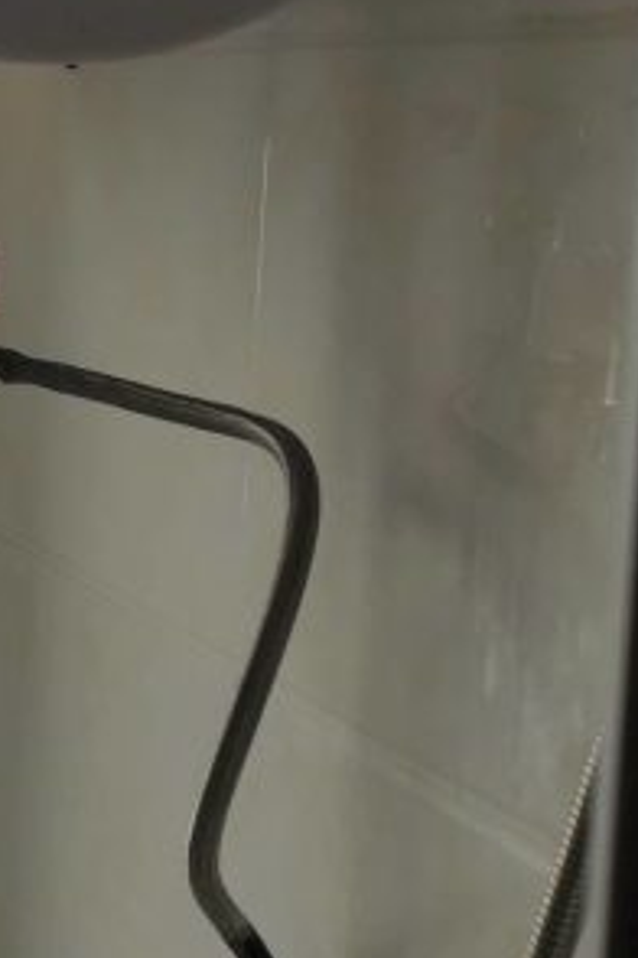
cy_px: 442
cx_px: -540
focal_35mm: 102
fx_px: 2711
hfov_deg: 12.2
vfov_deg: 20.0
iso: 50
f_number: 1.6
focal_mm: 5.56
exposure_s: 1/117
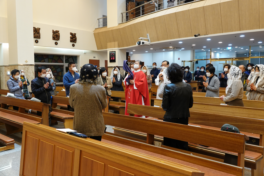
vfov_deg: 43.6
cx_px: 132
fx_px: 220
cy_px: 88
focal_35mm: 30
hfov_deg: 61.9
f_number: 2.8
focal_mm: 11.03
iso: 500
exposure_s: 1/30
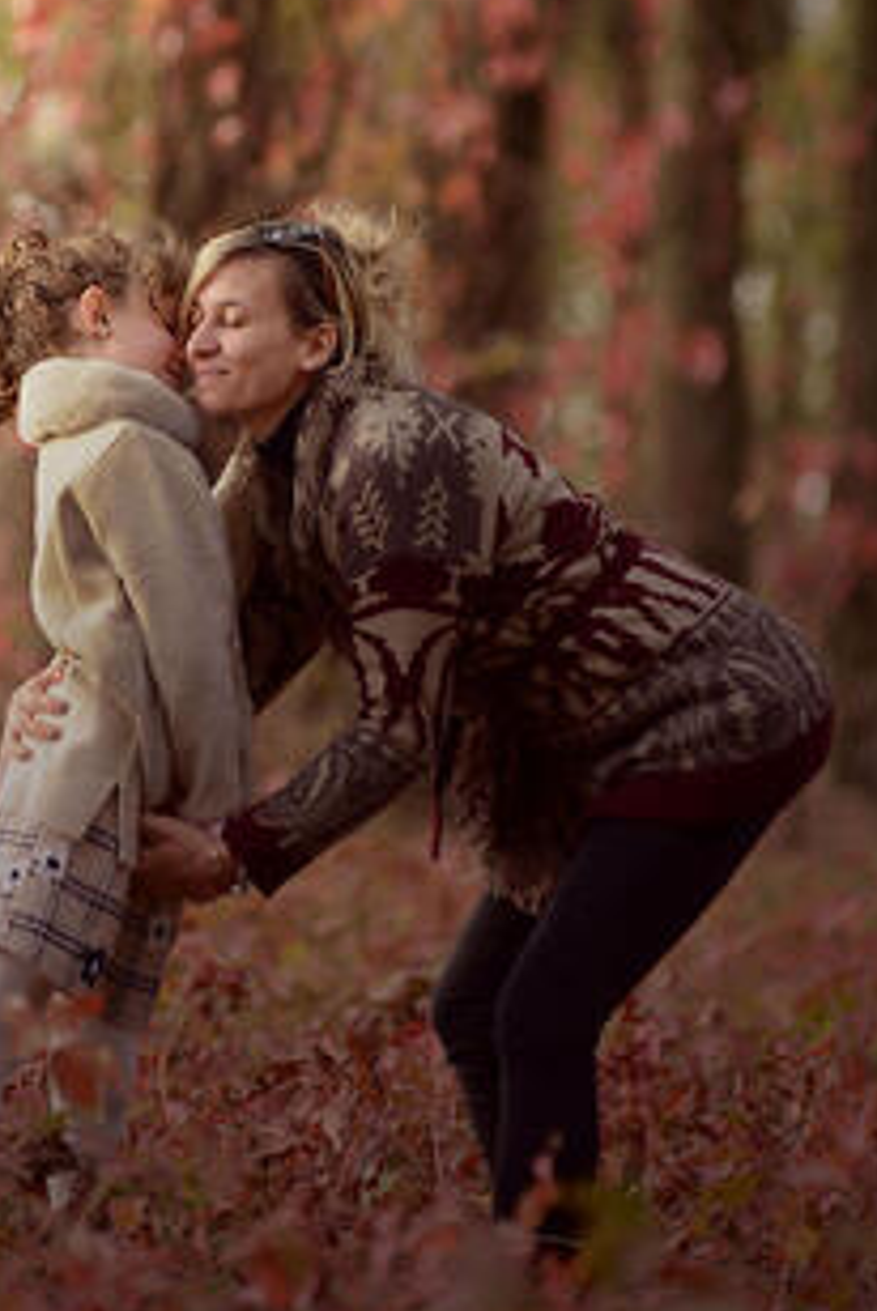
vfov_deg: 5.3
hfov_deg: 3.5
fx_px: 14182
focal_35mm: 389
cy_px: 358
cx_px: 253
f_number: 4
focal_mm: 200
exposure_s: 1/50
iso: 100
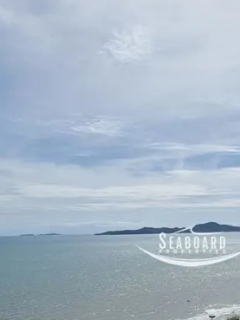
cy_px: 248
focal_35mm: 52
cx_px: 196
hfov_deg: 27.4
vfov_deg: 35.8
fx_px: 480
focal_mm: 6.7
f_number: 1.8
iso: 50
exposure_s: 1/2920
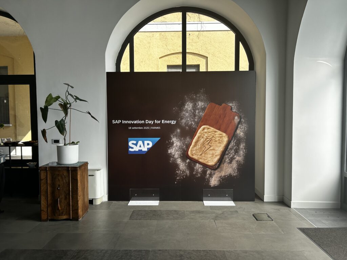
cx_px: 174
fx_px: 261
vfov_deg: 53.1
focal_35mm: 26
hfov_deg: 67.3
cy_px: 130
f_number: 1.5
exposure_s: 1/949
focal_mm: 5.7
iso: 50
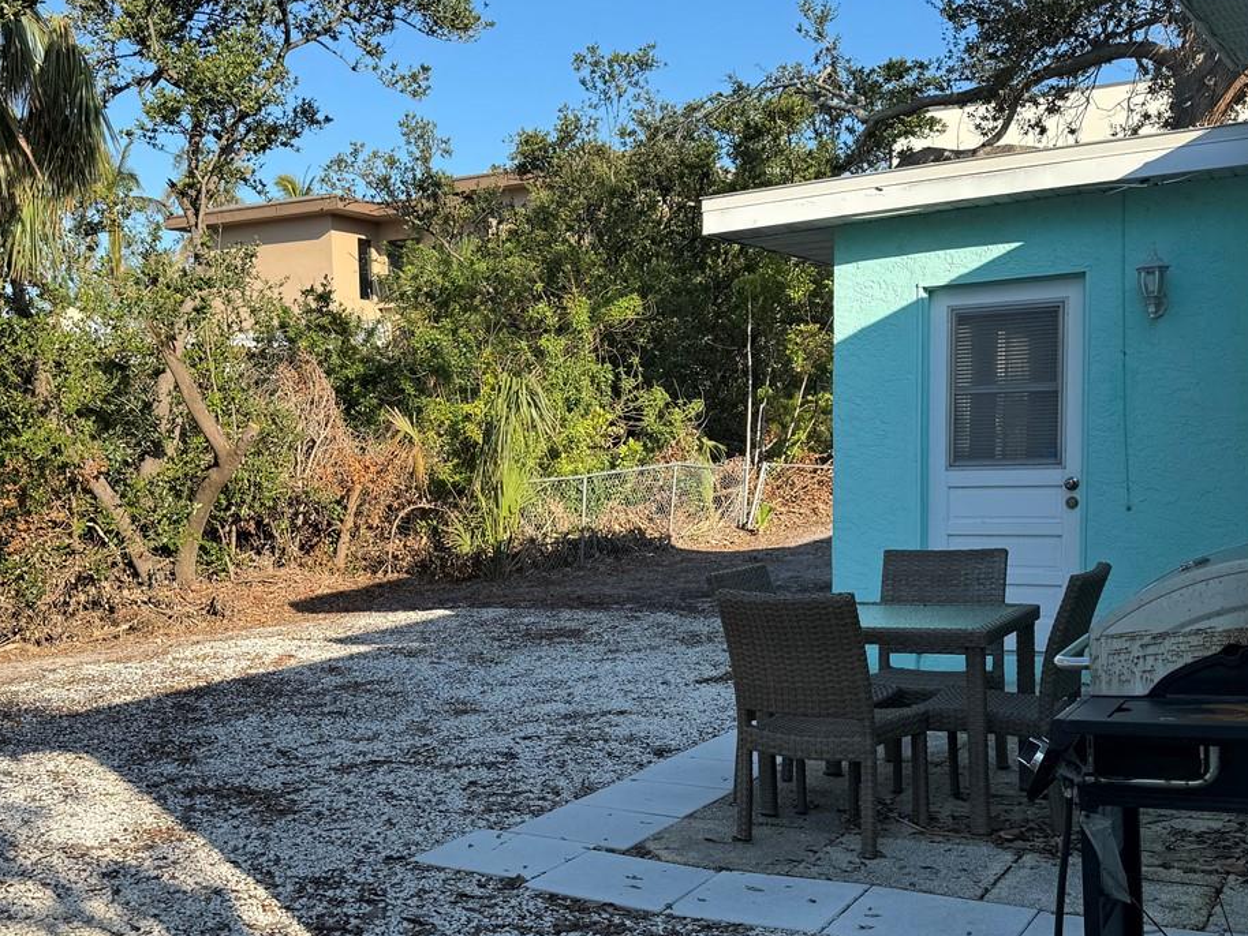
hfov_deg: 44.5
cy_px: 600
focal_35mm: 42
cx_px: 481
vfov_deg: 34.1
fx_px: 1515
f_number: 1.78
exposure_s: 1/1980
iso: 80
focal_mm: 6.76
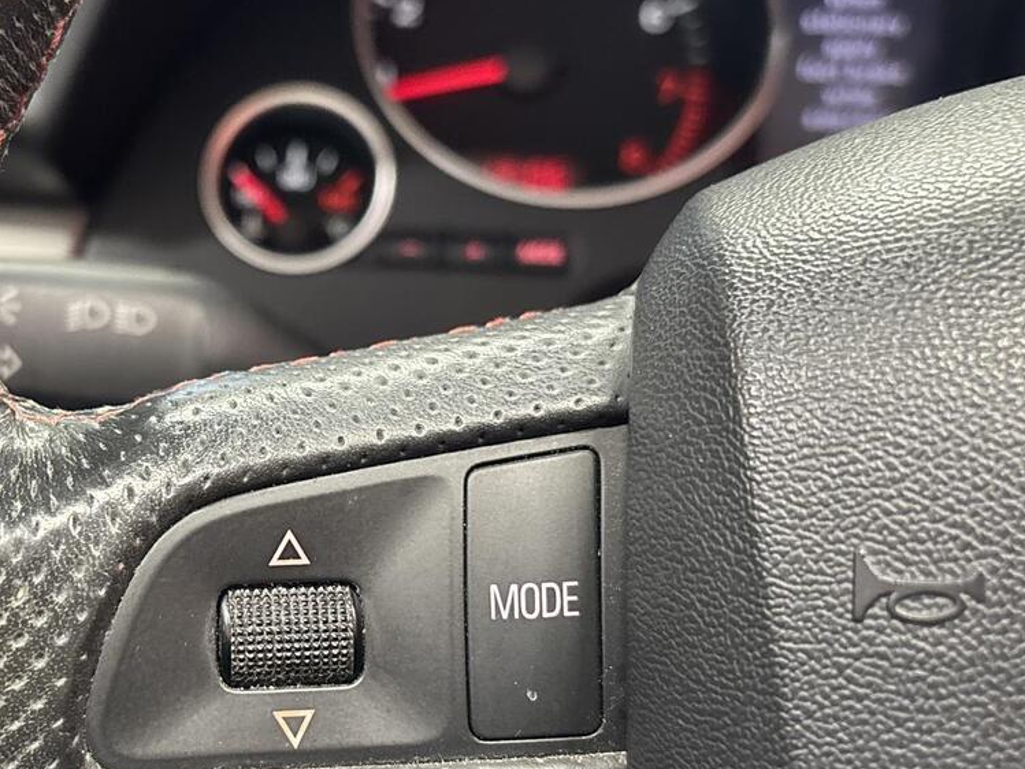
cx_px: 261
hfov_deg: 37.3
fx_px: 1481
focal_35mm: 50
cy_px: 427
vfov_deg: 29.1
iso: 500
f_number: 1.6
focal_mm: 5.96
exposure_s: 1/37
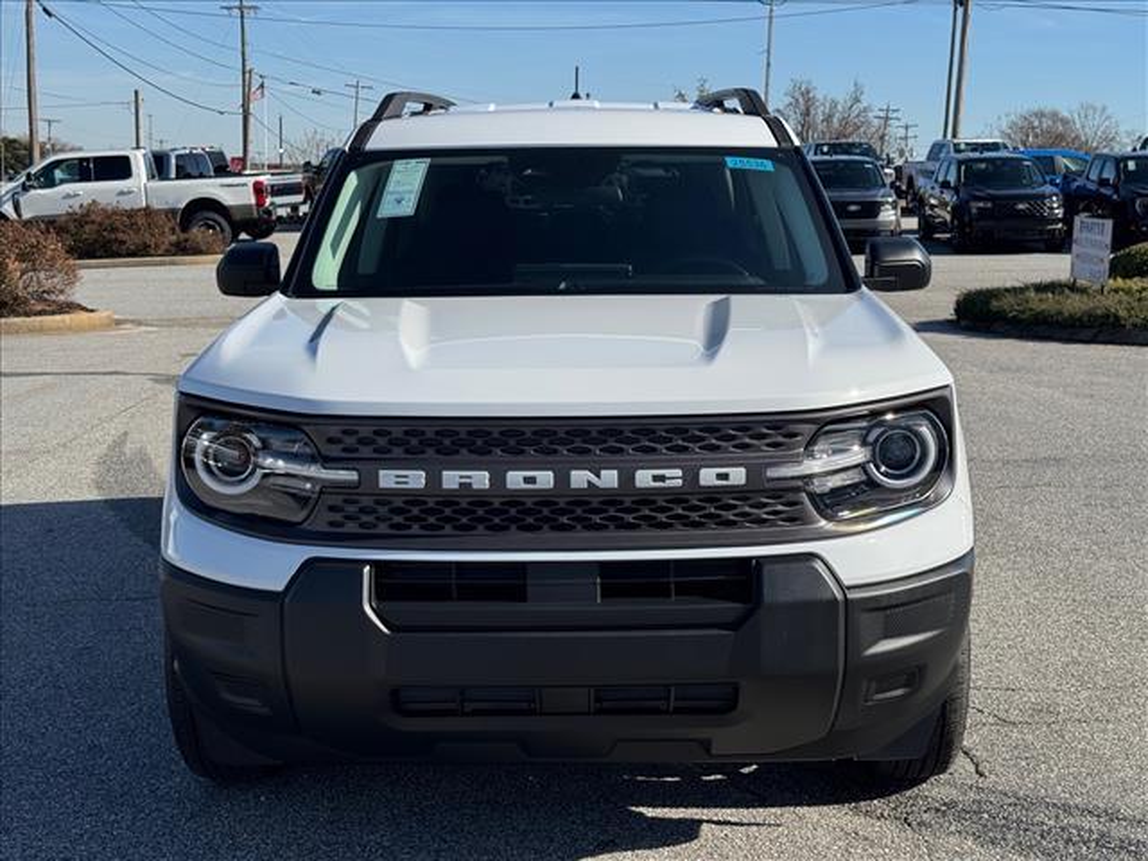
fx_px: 1592
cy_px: 430
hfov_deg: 39.7
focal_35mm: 48
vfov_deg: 30.3
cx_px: 574
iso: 64
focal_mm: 6.76
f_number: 1.78
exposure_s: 1/4975
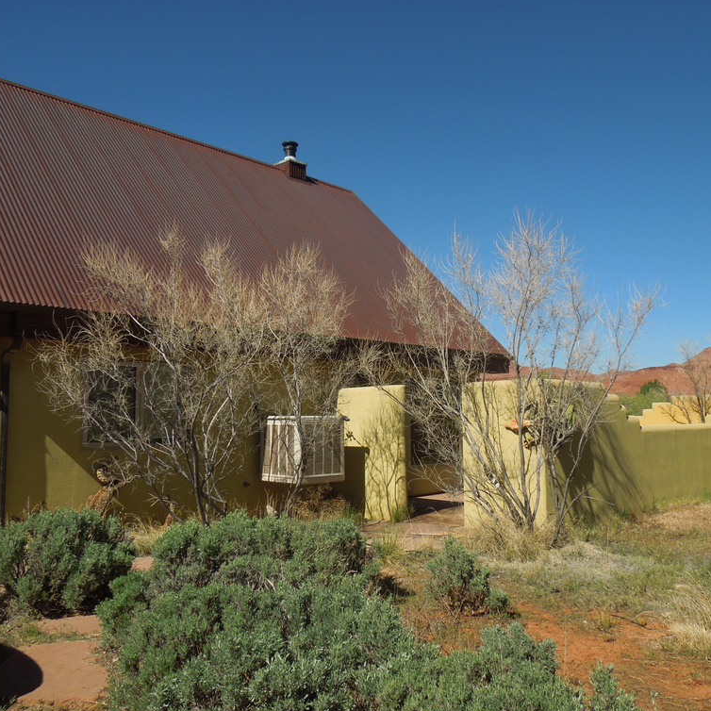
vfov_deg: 54.0
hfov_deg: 54.0
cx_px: 369
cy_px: 352
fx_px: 697
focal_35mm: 30
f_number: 6.6
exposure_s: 1/500
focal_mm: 4.5
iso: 100
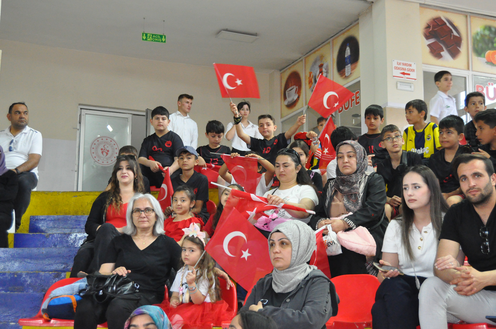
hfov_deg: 35.1
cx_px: 248
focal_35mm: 57
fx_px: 784
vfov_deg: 23.7
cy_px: 164
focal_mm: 38
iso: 3200
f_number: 5.6
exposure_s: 1/100
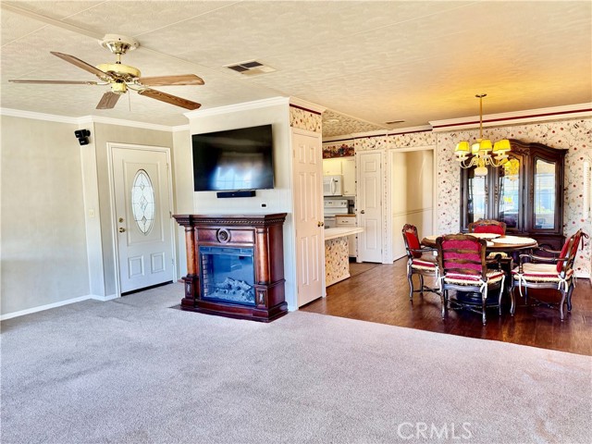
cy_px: 222
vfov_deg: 56.8
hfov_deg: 71.6
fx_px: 410
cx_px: 296
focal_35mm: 24
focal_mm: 6.76
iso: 250
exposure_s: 1/120
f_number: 1.78
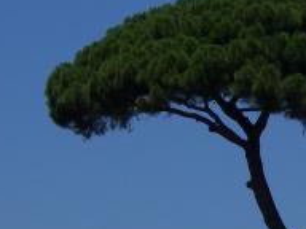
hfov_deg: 7.4
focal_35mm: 267
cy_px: 124
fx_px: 2360
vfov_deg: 5.6
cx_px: 336
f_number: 8
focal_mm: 16.6
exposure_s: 1/350
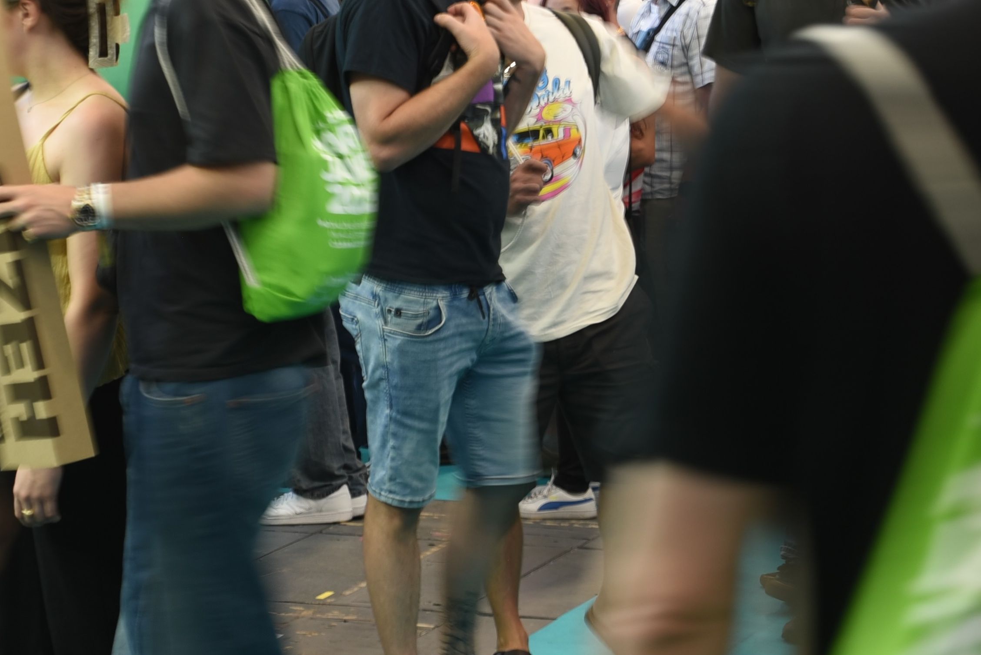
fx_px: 3625
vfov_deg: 10.3
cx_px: 233
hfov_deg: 15.3
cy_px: 237
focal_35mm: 133
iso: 125
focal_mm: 50
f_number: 5.6
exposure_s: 1/10
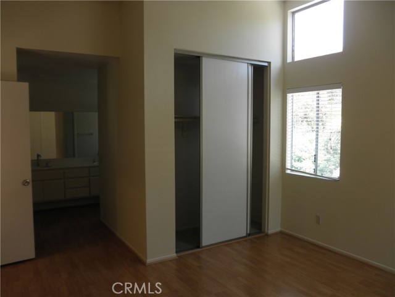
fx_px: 320
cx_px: 198
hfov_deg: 63.4
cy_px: 148
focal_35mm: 28
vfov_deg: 49.7
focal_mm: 5
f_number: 3
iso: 64
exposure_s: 1/40
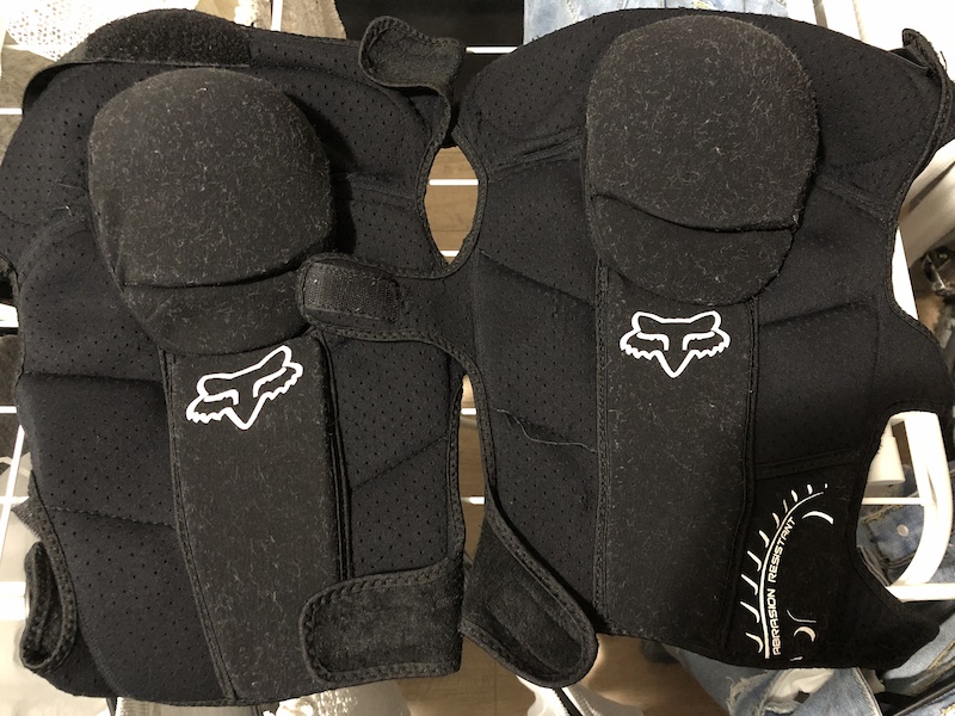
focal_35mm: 28
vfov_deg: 49.7
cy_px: 358
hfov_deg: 63.4
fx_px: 772
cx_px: 478
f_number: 1.8
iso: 320
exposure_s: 1/4
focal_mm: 4
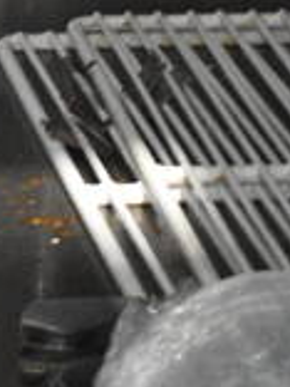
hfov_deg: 7.5
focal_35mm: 186
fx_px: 2078
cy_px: -361
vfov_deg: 9.9
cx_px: -392
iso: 2500
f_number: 3.8
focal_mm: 22
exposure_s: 1/30
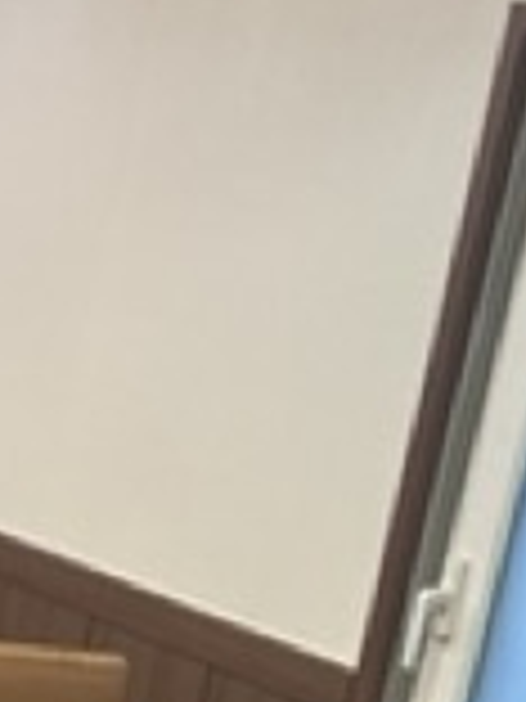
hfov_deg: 13.8
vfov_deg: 17.3
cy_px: 914
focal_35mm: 107
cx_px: 234
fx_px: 2168
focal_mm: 5.7
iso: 125
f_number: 1.5
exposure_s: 1/60
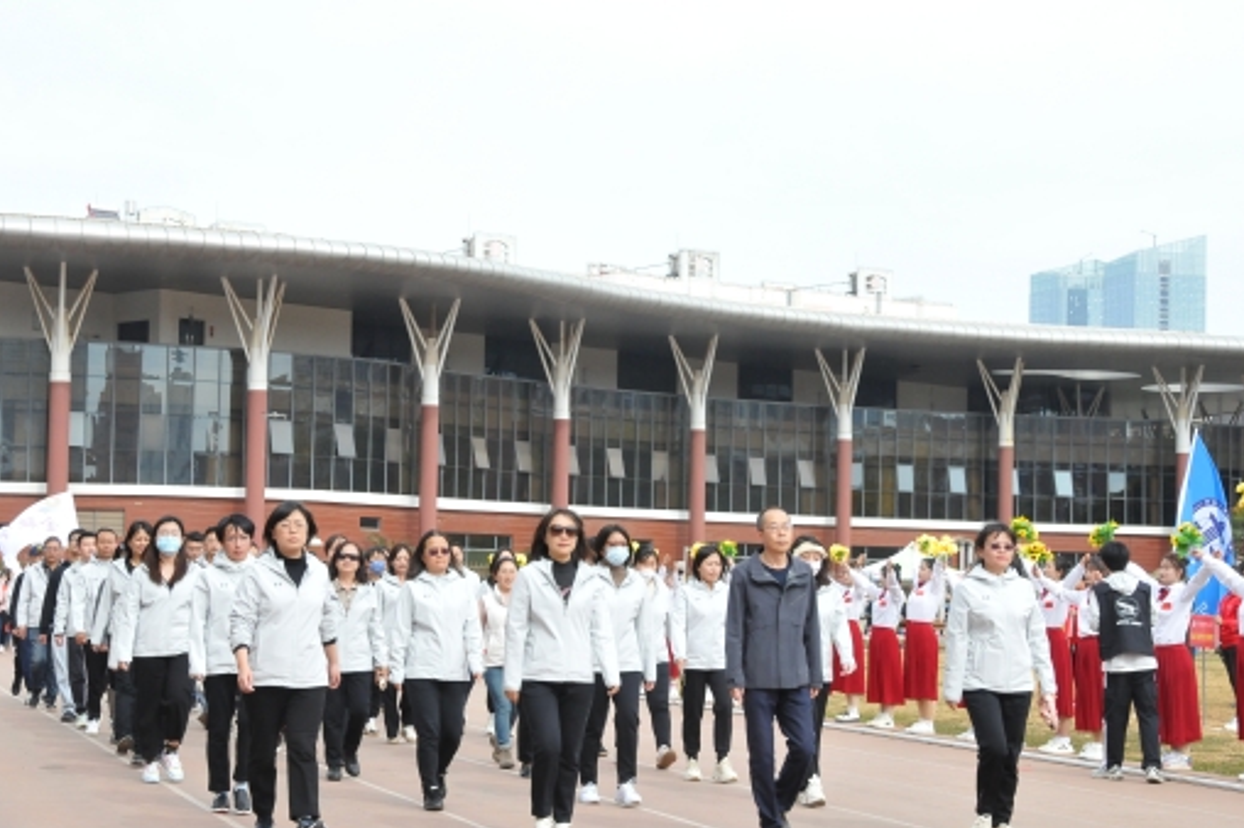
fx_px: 2693
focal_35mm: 78
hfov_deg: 26.0
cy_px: 436
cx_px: 651
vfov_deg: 17.5
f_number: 11
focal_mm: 48
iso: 1250
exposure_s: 1/500
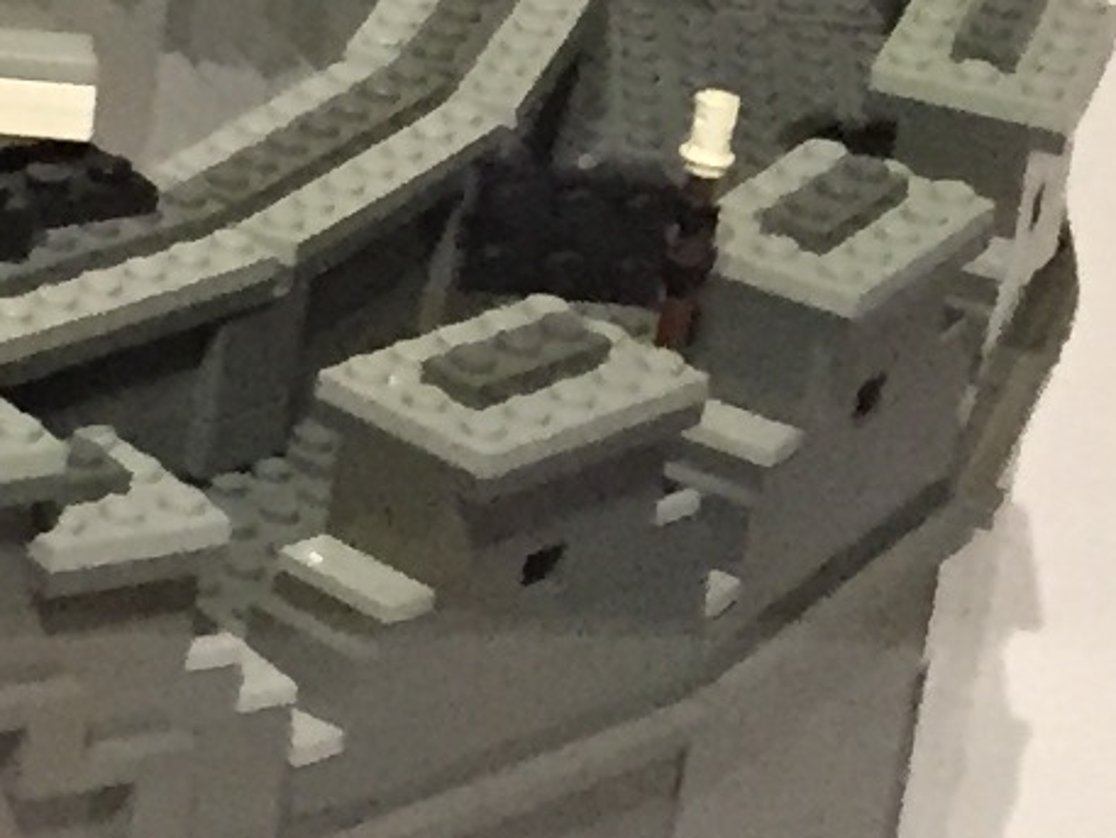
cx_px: -2112
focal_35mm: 207
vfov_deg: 7.0
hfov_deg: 8.3
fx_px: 6675
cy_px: -689
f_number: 2.2
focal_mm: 4.15
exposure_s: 1/30
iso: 250
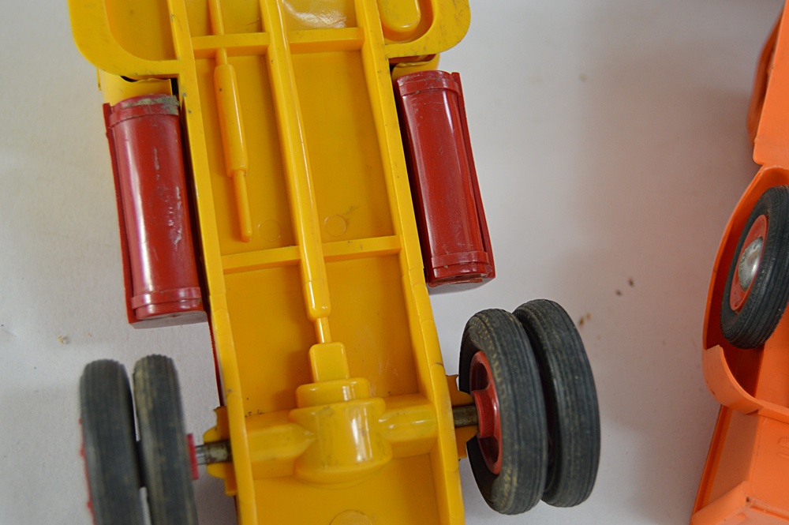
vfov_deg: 23.7
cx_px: 394
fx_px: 1248
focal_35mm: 57
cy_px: 262
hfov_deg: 35.1
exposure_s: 1/60
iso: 450
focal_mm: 38
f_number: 4.8
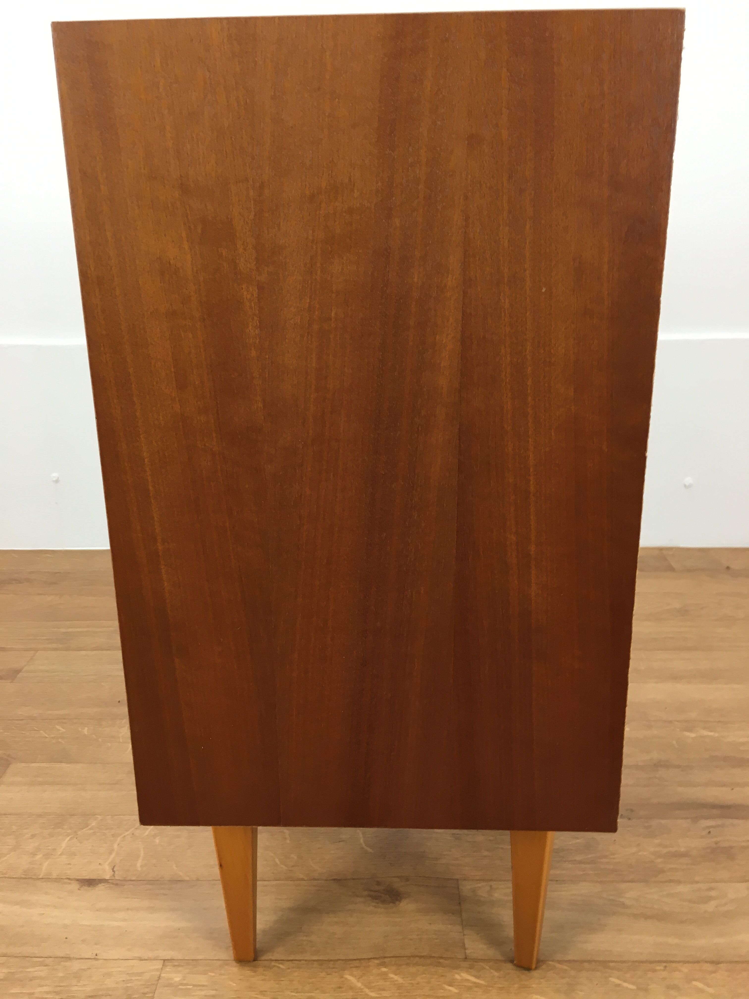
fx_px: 837
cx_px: 374
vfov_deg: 61.7
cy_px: 500
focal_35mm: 29
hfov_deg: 48.2
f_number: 2.2
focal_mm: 4.15
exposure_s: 1/33
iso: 64
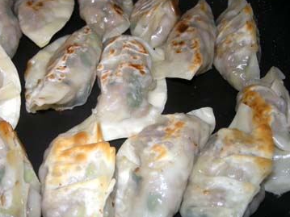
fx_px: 394
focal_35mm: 47
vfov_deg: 30.9
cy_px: 108
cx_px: 98
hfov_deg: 40.0
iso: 64
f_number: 2.8
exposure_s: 1/30
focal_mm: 5.7
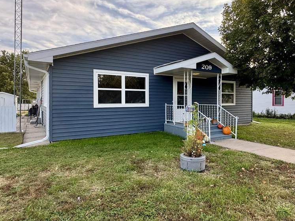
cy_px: 105
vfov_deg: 56.8
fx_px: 204
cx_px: 158
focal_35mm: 24
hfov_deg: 71.5
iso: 40
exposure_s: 1/121
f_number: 2.2
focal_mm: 2.22
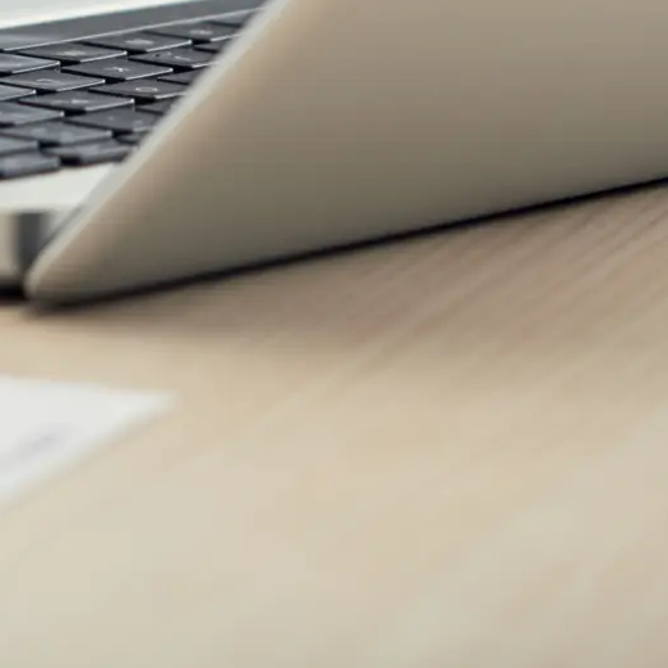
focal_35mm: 251
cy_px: -386
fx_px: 5480
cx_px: -198
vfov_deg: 6.9
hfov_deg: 6.9
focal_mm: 60
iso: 200
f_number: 4
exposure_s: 1/250
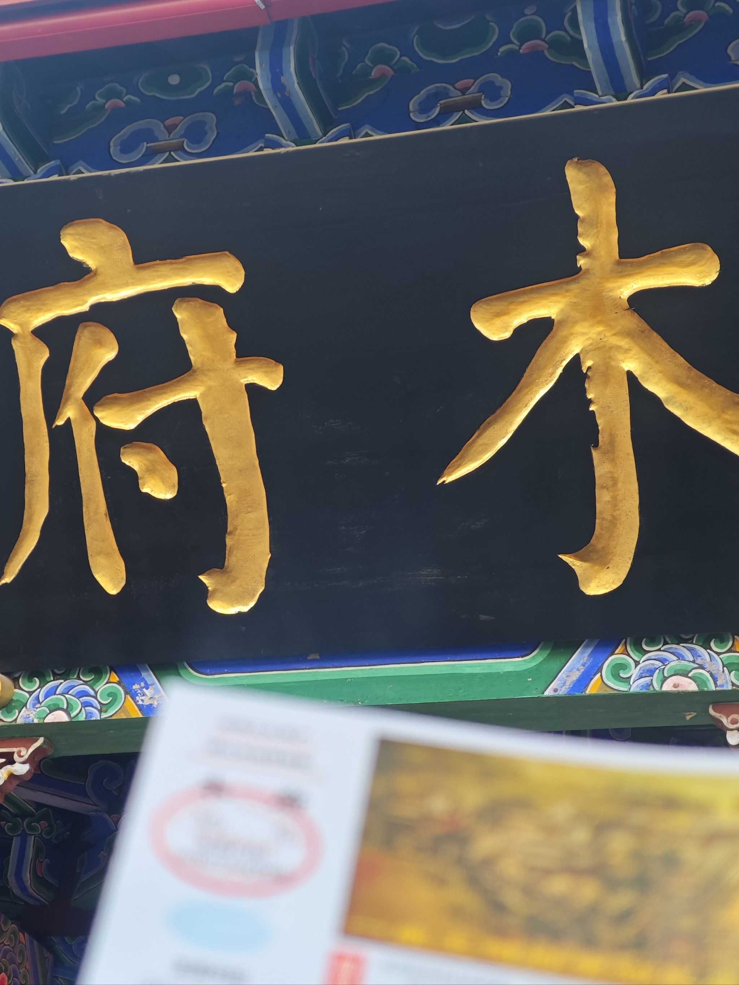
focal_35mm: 75
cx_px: 370
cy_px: 492
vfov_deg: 26.0
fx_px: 2135
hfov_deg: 19.6
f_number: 2
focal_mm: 9
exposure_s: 1/100
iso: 125
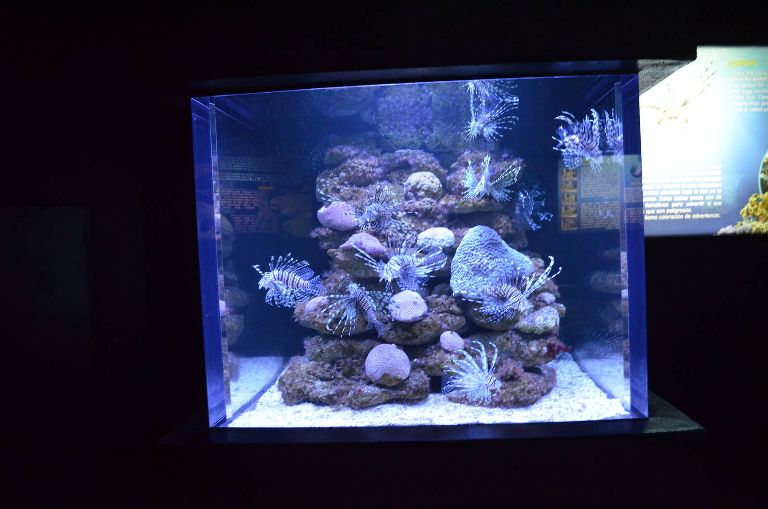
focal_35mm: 27
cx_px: 384
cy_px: 254
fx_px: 575
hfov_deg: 67.5
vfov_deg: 47.7
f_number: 3.5
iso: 2000
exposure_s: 1/30
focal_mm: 18
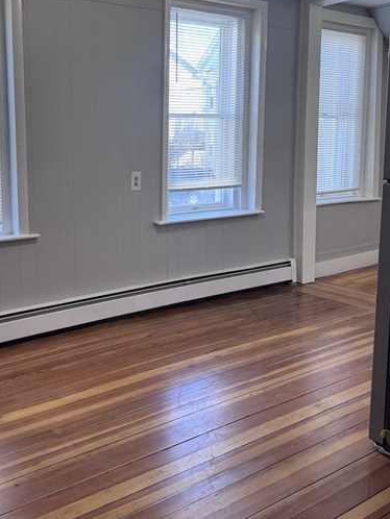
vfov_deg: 49.7
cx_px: 99
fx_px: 555
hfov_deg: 37.8
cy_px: 203
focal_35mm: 37
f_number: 1.78
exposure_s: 1/120
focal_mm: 6.76
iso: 200
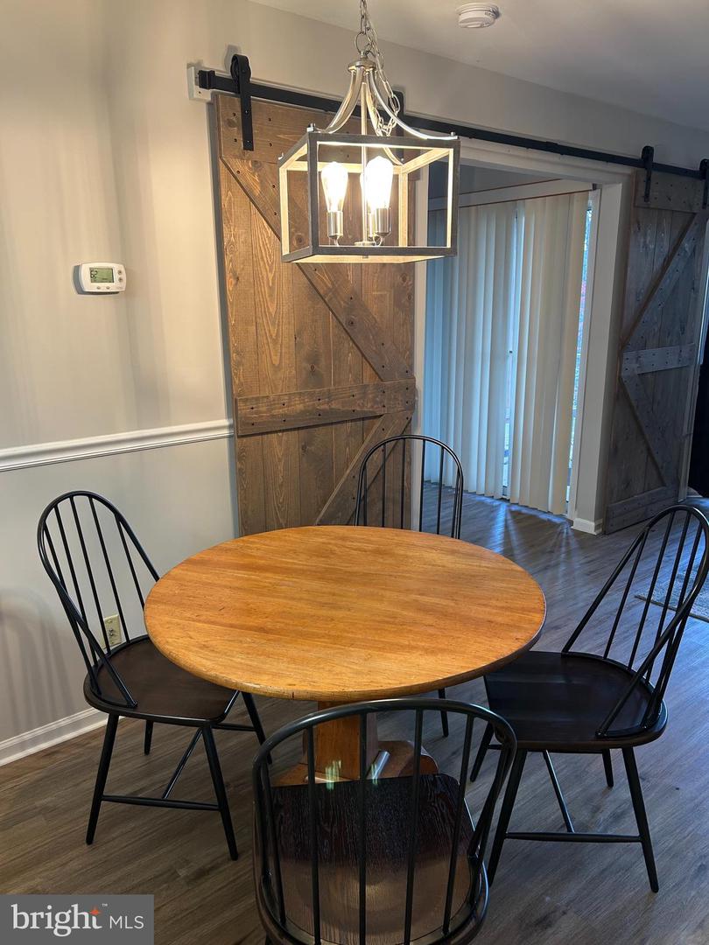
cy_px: 472
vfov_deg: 67.3
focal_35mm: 26
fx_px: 710
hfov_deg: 53.1
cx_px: 354
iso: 64
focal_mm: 5.7
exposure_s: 1/60
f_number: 1.5
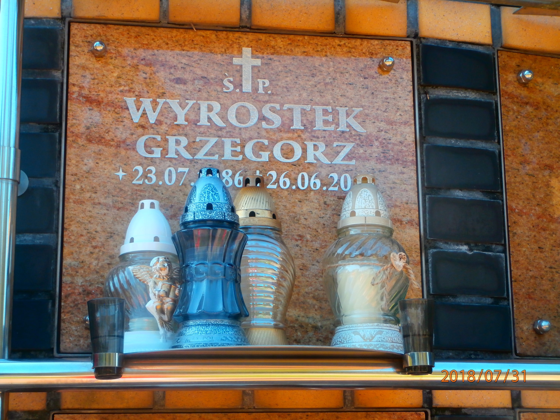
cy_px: 210
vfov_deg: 21.6
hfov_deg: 28.6
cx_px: 280
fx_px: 1100
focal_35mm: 68
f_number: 4.7
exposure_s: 1/100
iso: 100
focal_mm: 12.1
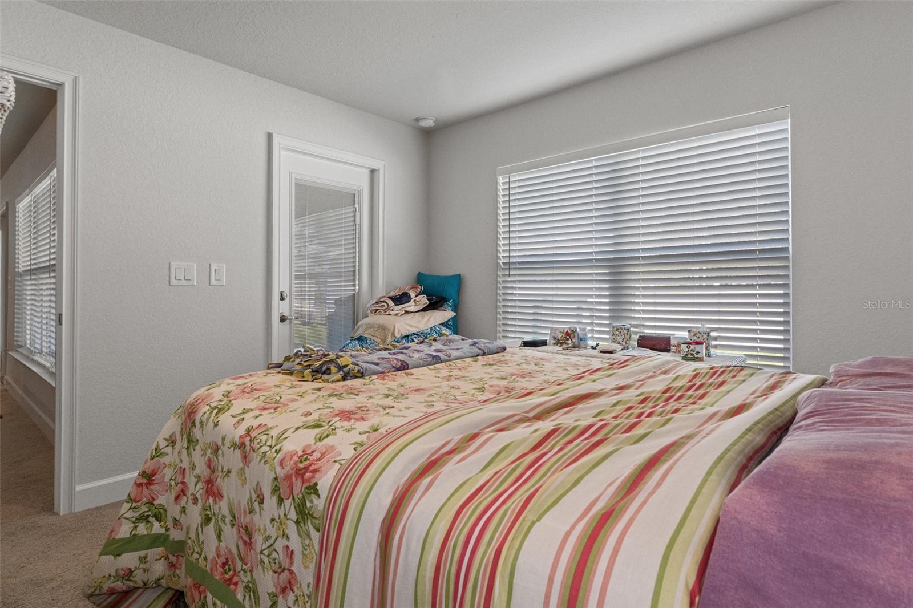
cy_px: 304
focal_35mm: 18
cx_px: 456
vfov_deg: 67.4
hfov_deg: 90.0
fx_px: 456
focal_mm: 12
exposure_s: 1/15
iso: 1000
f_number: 8
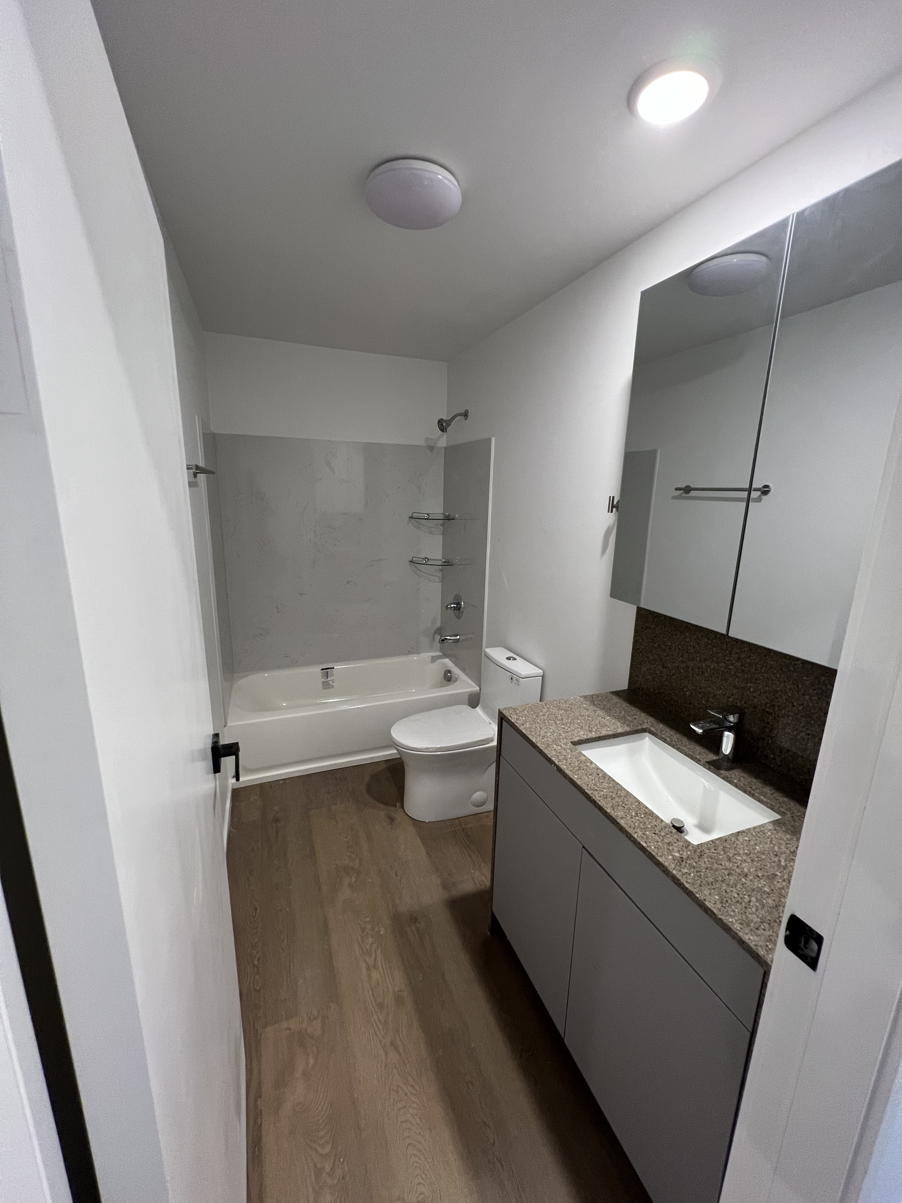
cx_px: 451
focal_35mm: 13
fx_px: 452
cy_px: 602
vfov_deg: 106.2
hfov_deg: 89.9
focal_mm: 1.57
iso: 200
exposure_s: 1/60
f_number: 1.8
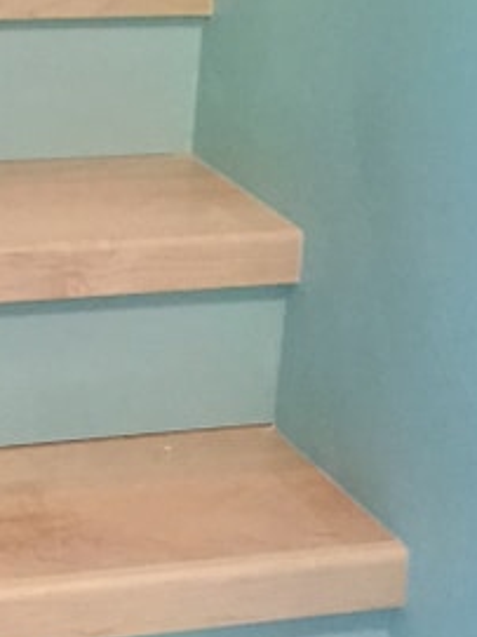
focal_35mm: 107
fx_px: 1967
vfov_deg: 18.3
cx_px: -45
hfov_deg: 13.5
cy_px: 174
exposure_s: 1/30
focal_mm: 4.15
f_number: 2.2
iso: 200
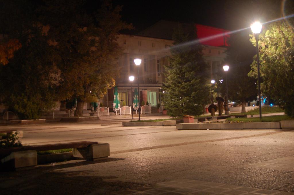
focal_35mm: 51
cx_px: 147
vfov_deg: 26.4
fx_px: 416
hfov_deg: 38.9
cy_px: 98
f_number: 4.8
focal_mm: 34
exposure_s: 1/3
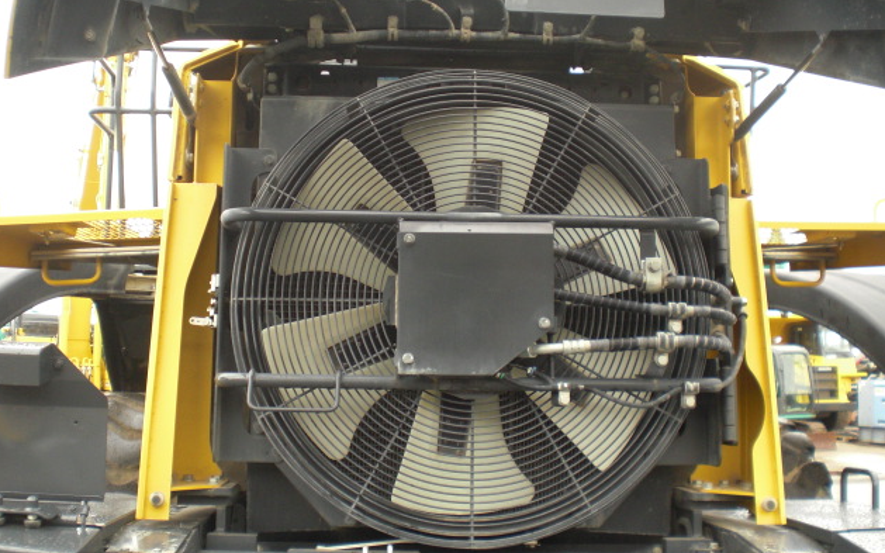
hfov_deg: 48.2
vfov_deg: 31.2
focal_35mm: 41
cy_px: 277
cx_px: 443
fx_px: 989
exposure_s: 1/100
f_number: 3.1
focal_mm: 6.3
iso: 200
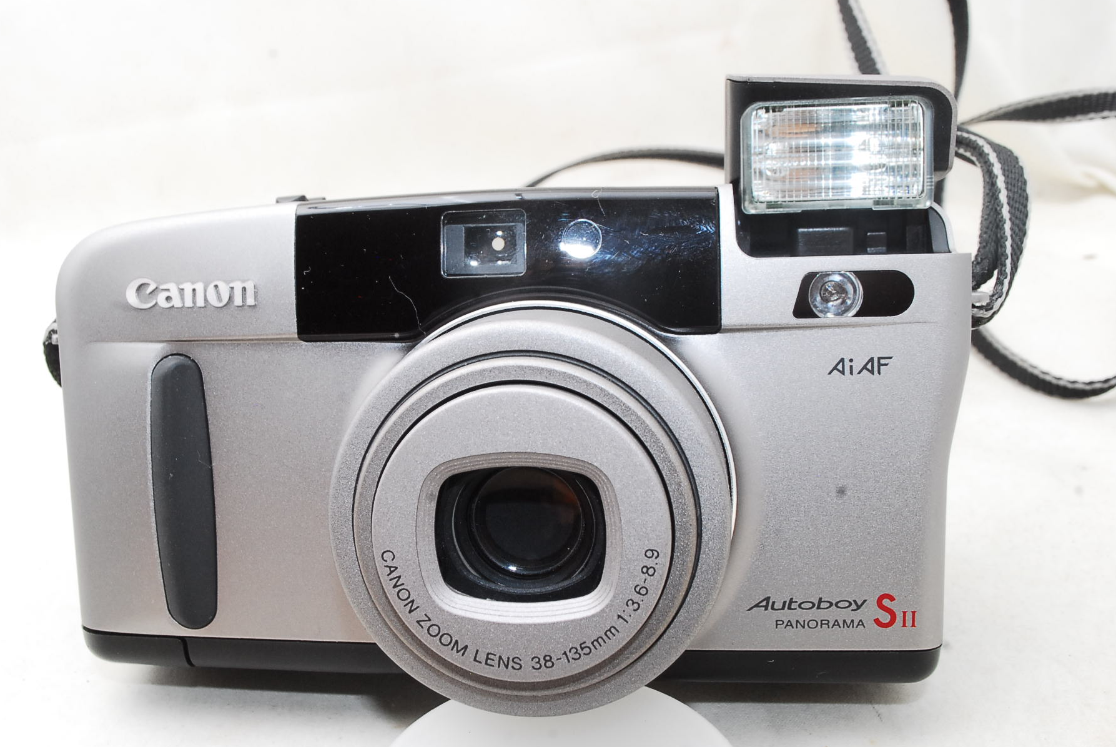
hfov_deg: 49.5
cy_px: 370
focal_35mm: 39
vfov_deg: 34.3
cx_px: 516
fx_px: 1210
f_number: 13
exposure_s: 1/125
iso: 640
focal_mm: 24
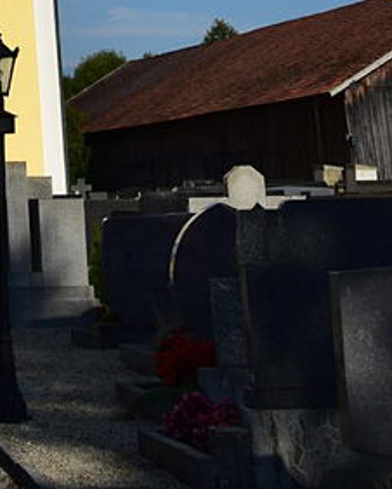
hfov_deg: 12.3
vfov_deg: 14.2
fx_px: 1708
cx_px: -253
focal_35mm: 118
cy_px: -431
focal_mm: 21
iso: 200
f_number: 11
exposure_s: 1/500
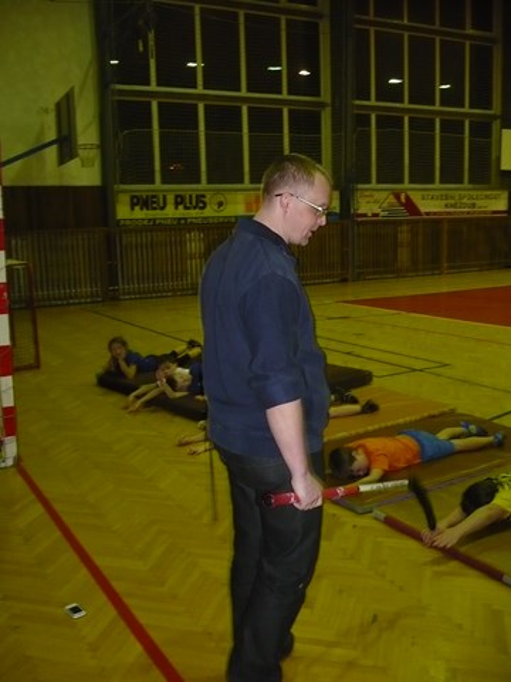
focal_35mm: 35
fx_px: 689
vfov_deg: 52.6
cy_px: 341
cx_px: 256
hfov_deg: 40.7
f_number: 2.8
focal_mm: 5.8
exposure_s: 1/30
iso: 250
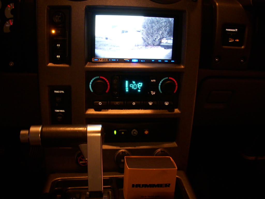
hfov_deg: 49.0
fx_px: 291
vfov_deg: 37.7
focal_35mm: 38
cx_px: 132
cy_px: 100
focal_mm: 6.3
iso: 250
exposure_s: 1/8
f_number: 3.3
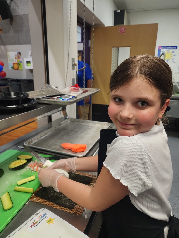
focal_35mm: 23
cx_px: 90
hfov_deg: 58.9
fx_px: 159
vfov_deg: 73.9
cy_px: 119
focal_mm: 6.4
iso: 160
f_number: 1.8
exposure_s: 1/120
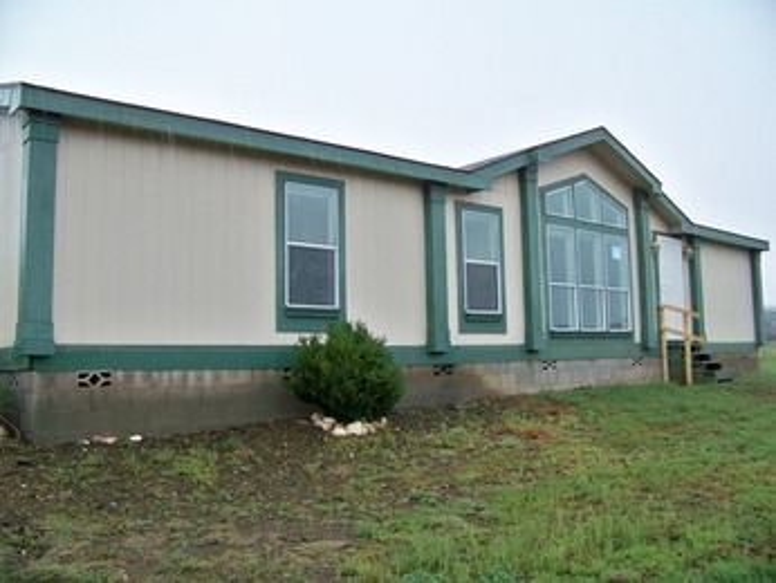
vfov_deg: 43.0
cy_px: 292
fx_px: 740
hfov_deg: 55.3
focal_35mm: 33
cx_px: 388
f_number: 2.8
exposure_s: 1/160
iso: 125
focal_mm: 5.85
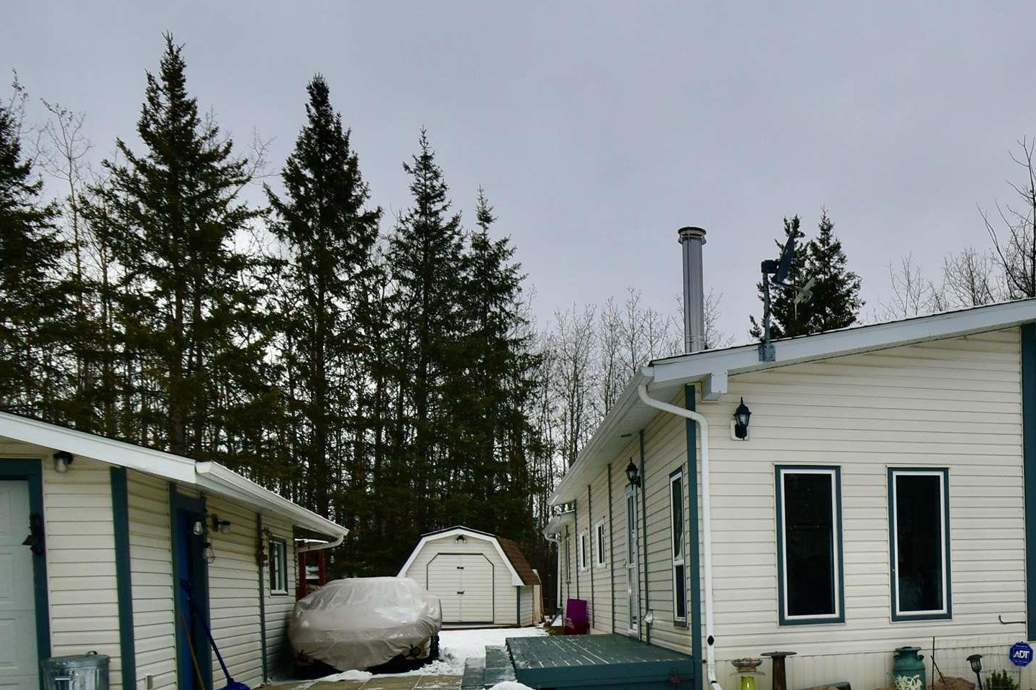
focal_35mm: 32
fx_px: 921
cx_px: 802
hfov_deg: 55.3
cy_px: 569
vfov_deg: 39.2
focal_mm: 10
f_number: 7.1
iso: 100
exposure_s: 1/200
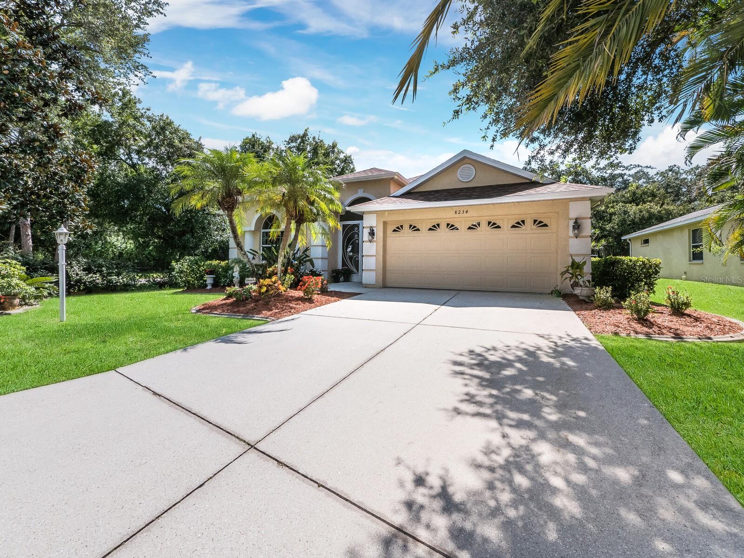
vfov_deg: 85.7
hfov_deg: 102.1
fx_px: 301
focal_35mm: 14
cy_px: 279
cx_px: 372
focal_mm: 7
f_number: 8
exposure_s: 1/1250
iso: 400
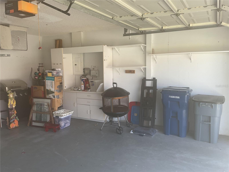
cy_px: 86
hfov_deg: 61.7
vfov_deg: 48.2
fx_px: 192
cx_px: 114
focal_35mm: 29
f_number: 1.8
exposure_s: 1/120
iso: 16
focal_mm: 3
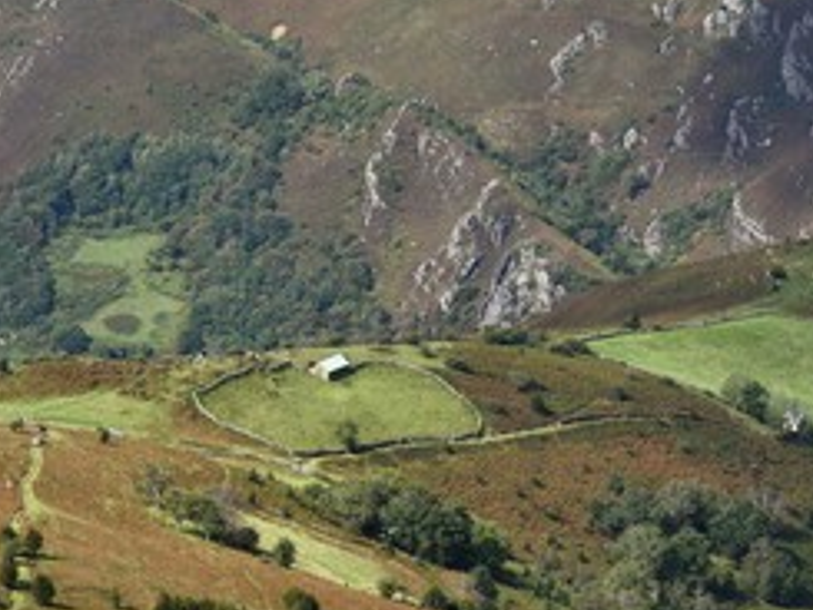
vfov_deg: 4.5
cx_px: 259
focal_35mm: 329
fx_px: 7731
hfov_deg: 6.0
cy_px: 202
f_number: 9
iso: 200
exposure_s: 1/320
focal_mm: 200
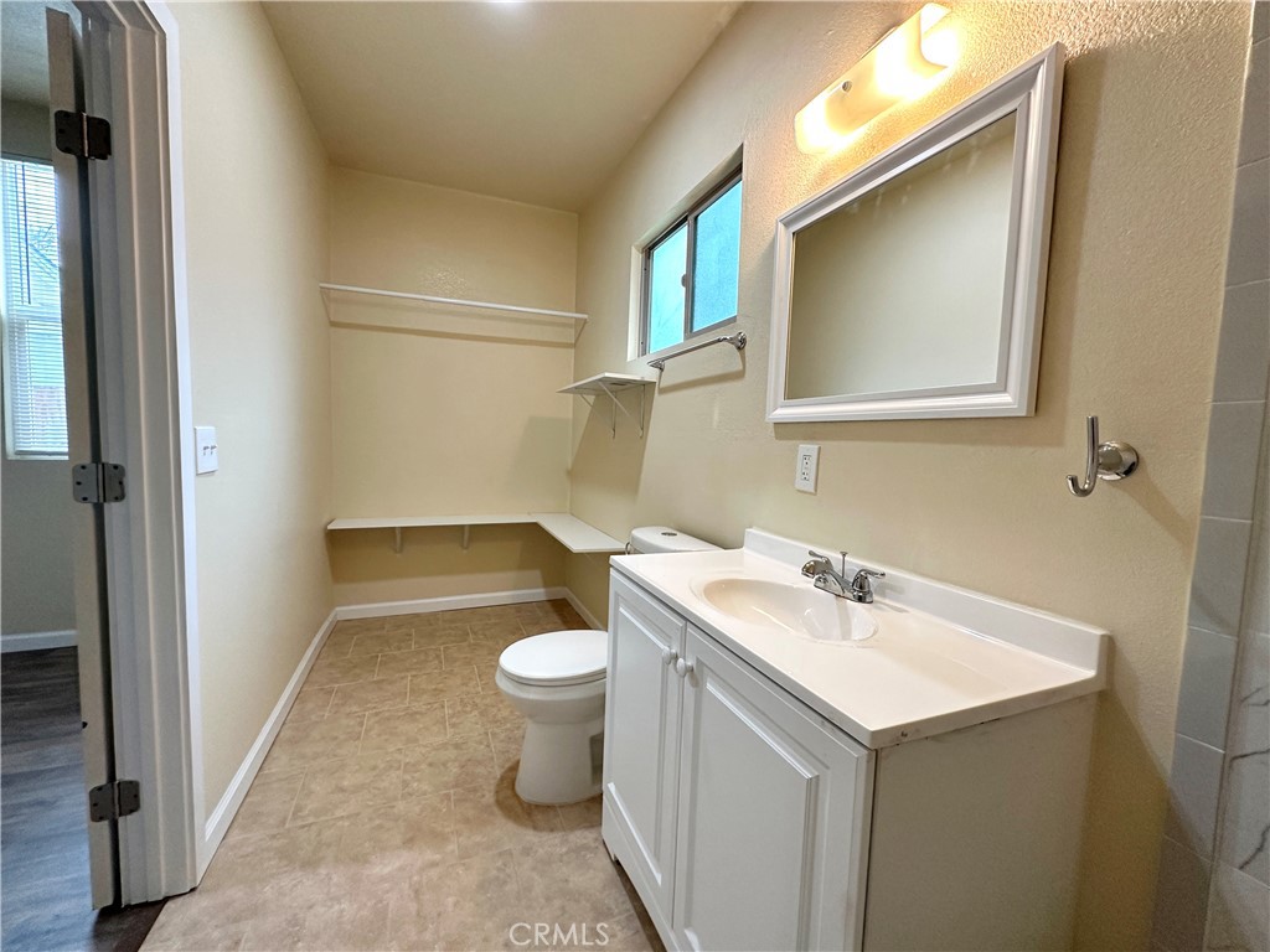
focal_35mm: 14
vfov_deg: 85.7
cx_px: 635
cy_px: 476
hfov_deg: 102.1
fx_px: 514
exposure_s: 1/120
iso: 250
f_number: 2.2
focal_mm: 2.22
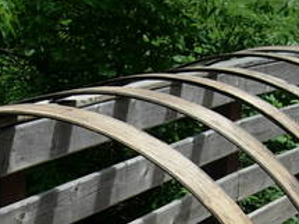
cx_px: 54
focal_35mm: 115
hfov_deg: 17.0
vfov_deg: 12.4
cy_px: 310
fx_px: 993
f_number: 2.8
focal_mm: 7.8
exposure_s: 1/790
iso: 64
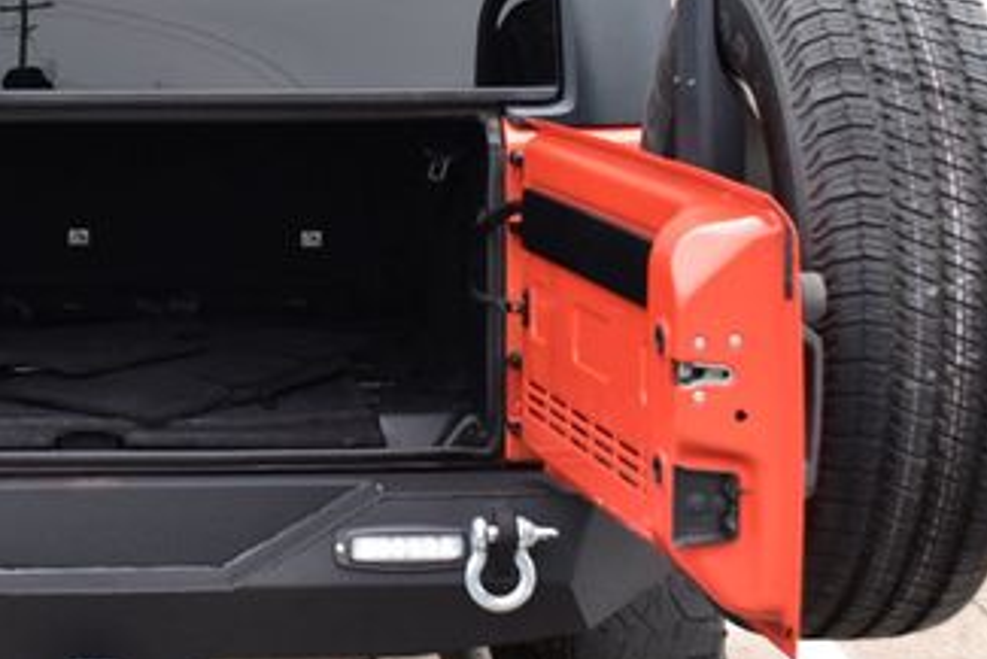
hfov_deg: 17.1
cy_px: 85
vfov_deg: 11.6
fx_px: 3236
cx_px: 88
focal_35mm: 118
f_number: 7.1
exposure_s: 1/40
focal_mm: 40
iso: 400
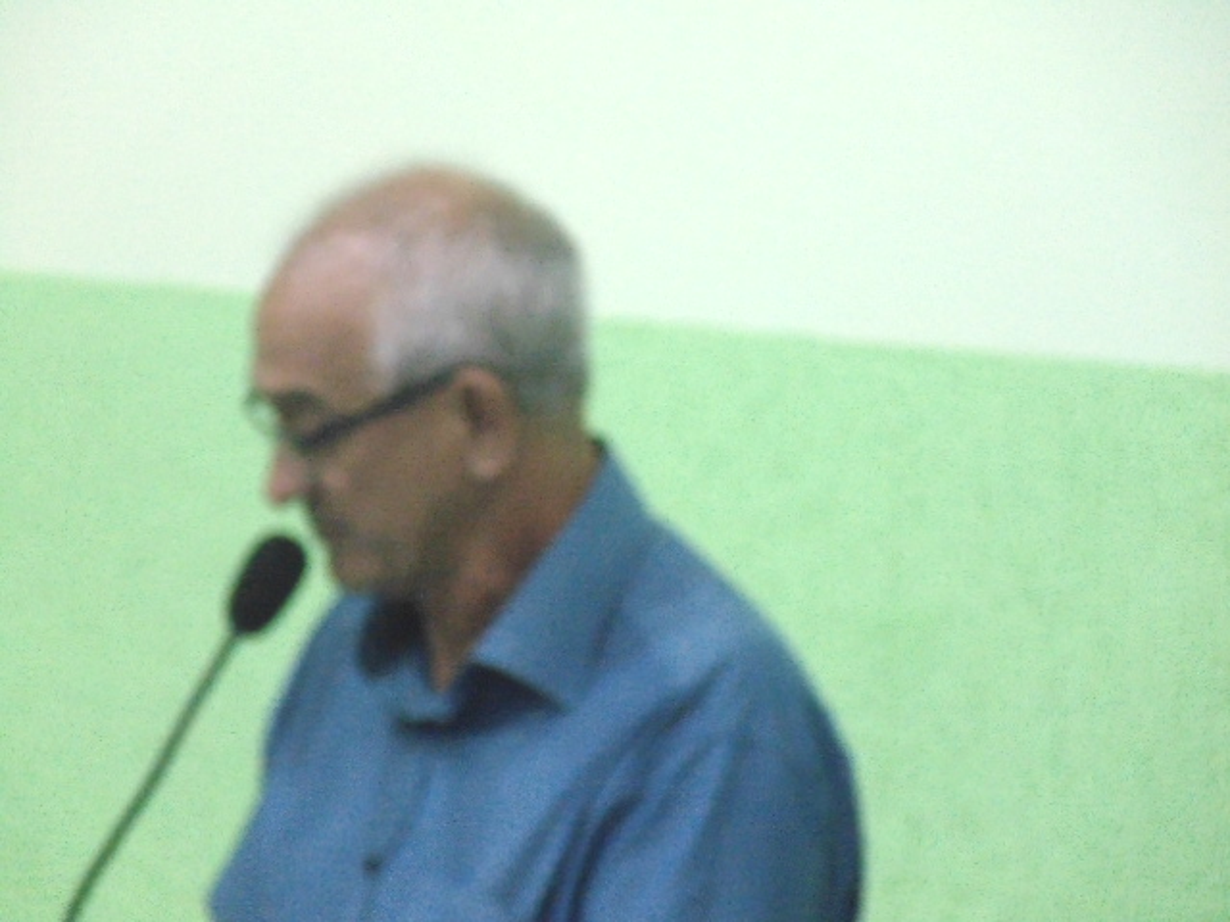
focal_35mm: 487
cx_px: 615
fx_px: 17304
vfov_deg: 3.1
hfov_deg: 4.1
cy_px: 461
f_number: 5.9
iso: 800
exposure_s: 1/20
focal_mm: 87.3
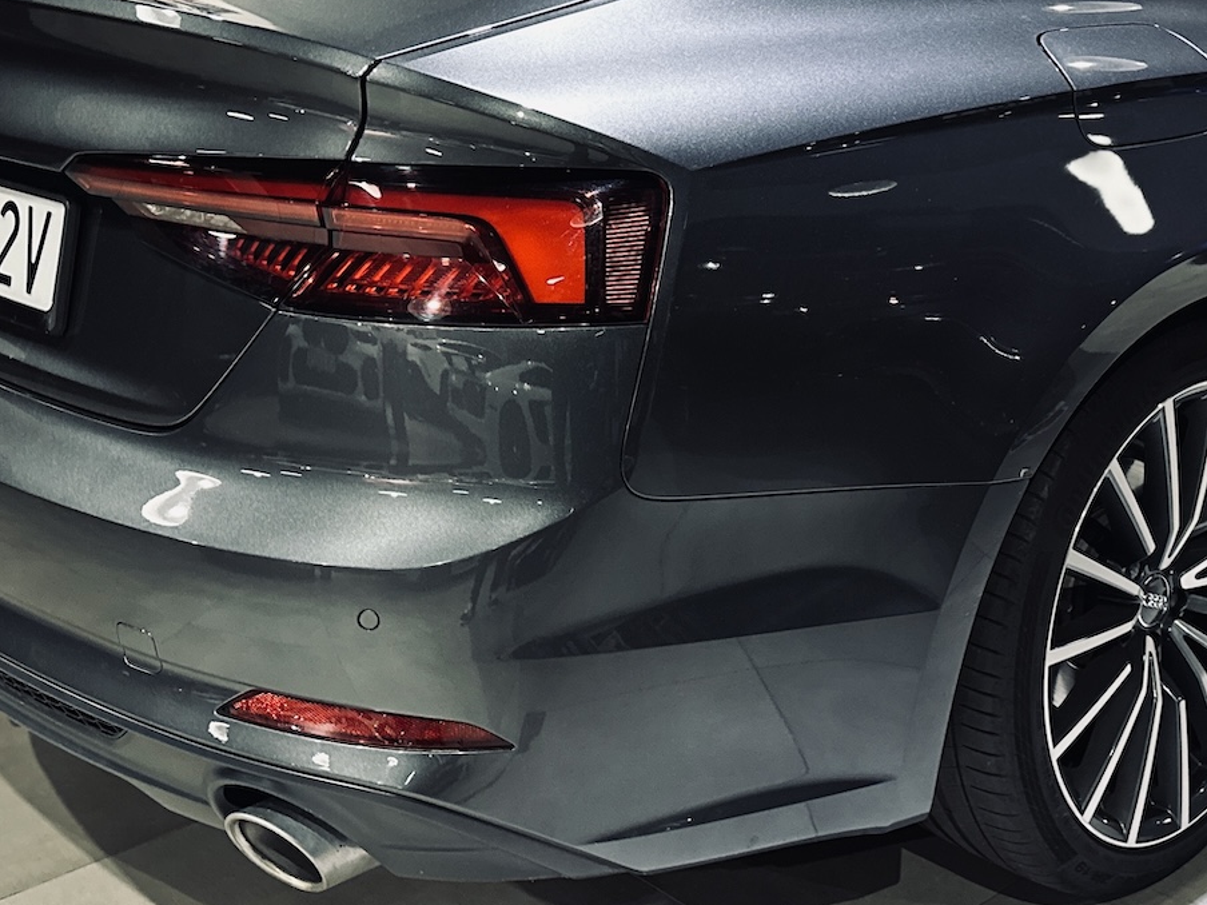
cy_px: 295
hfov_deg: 36.9
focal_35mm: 51
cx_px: 844
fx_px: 1778
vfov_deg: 28.4
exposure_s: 1/50
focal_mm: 6.86
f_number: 1.78
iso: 640
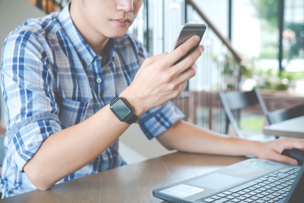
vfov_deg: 25.5
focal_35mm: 53
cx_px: 152
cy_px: 102
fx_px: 448
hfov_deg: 37.5
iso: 200
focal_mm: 35
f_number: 2.8
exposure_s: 1/50
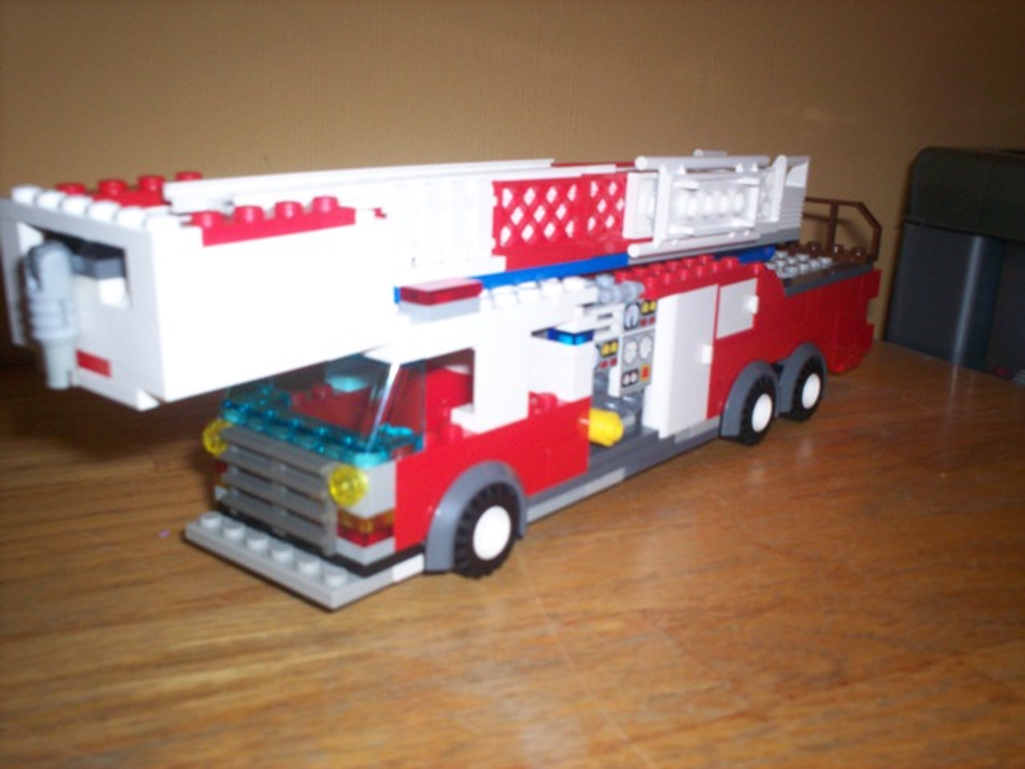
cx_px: 512
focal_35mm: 36
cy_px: 384
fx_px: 1066
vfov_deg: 39.7
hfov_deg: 51.4
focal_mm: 6
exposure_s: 1/240
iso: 140
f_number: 4.5
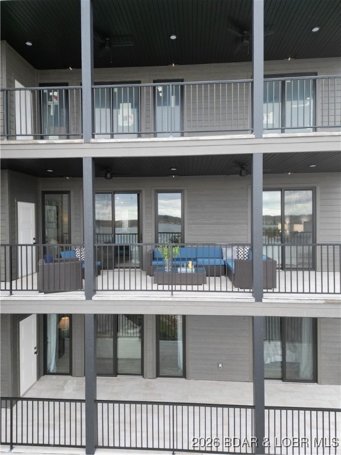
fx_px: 315
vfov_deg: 71.6
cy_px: 228
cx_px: 170
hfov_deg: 56.8
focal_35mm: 24
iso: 140
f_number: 1.7
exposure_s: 1/125
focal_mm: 6.72
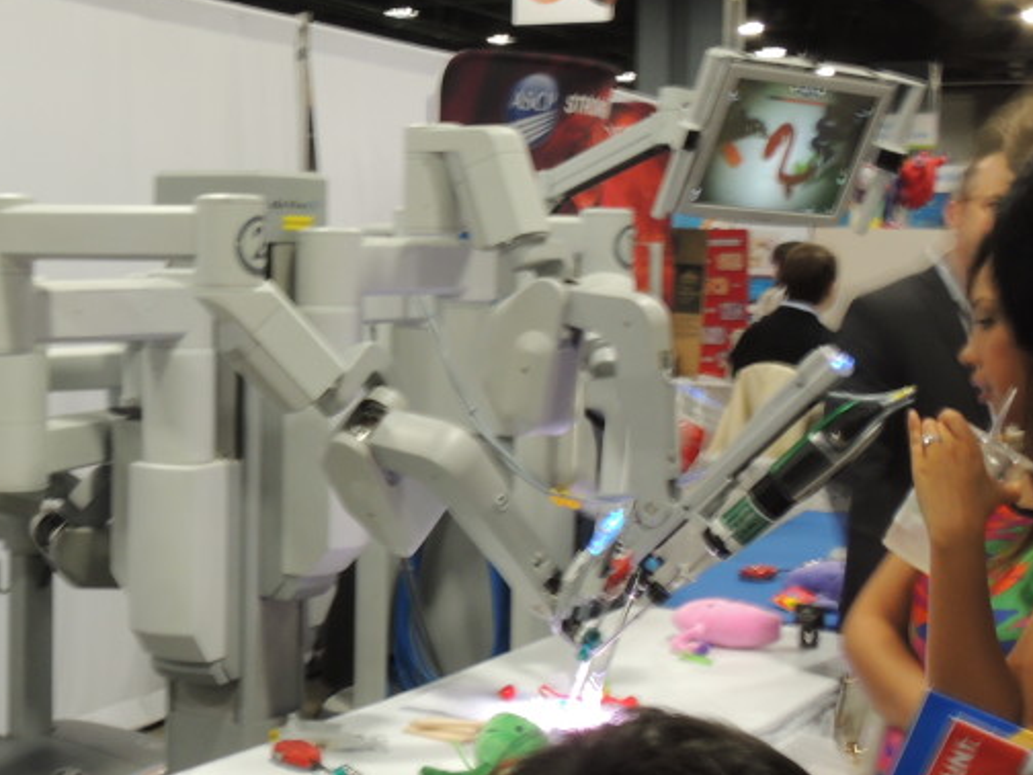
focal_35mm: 61
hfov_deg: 30.7
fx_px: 1820
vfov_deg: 24.0
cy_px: 299
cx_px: 164
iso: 100
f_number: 6.9
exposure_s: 1/1.6
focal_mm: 5.3
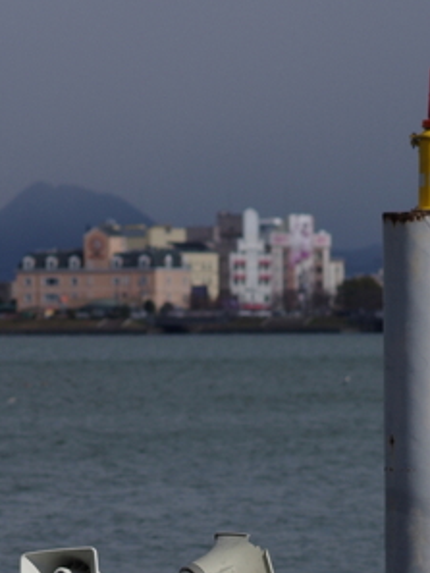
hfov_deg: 4.3
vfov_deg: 5.6
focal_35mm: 347
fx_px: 5743
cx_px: 382
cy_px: 926
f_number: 4.5
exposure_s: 1/2000
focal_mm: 70
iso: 100
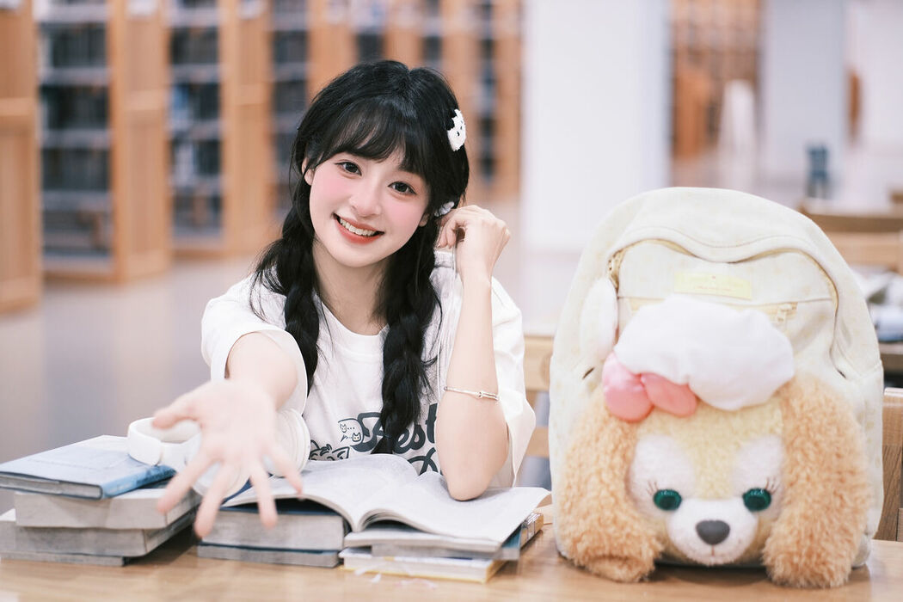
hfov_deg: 27.0
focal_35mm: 75
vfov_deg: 18.2
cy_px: 301
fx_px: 1881
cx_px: 452
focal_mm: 50
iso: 500
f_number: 1.4
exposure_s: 1/150
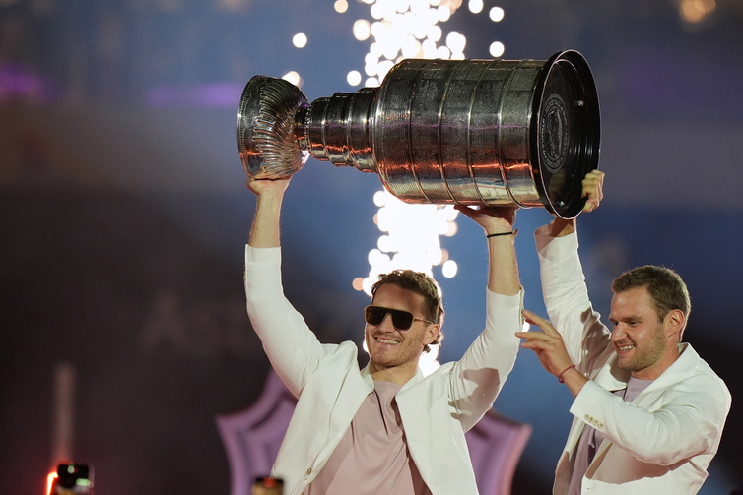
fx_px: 11208
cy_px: 324
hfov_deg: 3.8
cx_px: 430
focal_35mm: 543
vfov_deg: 2.5
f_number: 4
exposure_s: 1/800
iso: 3200
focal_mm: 400
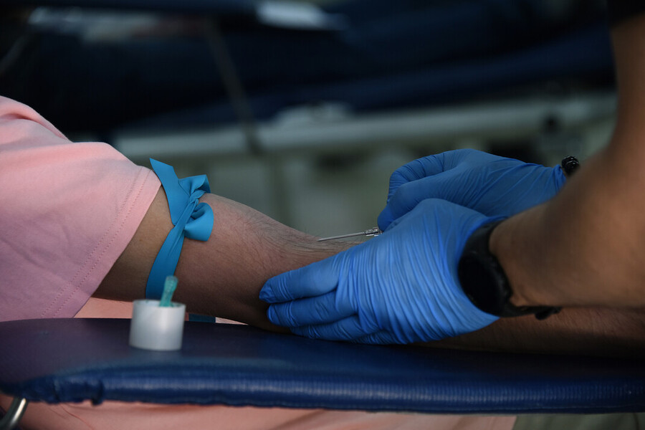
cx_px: 322
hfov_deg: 12.8
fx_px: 2866
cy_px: 215
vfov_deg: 8.6
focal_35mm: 160
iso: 800
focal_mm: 160
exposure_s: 1/160
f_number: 5.6
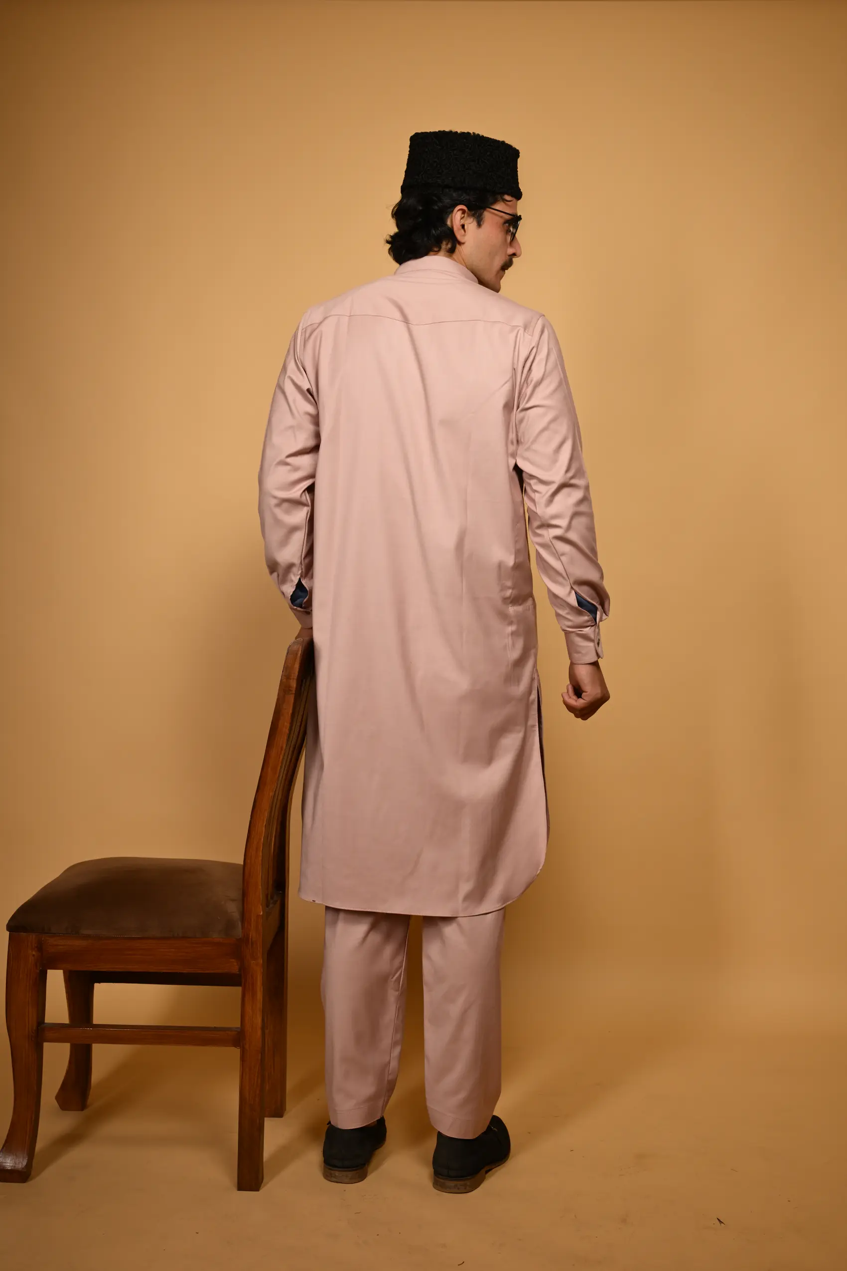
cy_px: 636
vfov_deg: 48.5
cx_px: 424
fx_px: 1412
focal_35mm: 40
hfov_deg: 33.4
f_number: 7.1
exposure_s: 1/200
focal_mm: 40
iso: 125
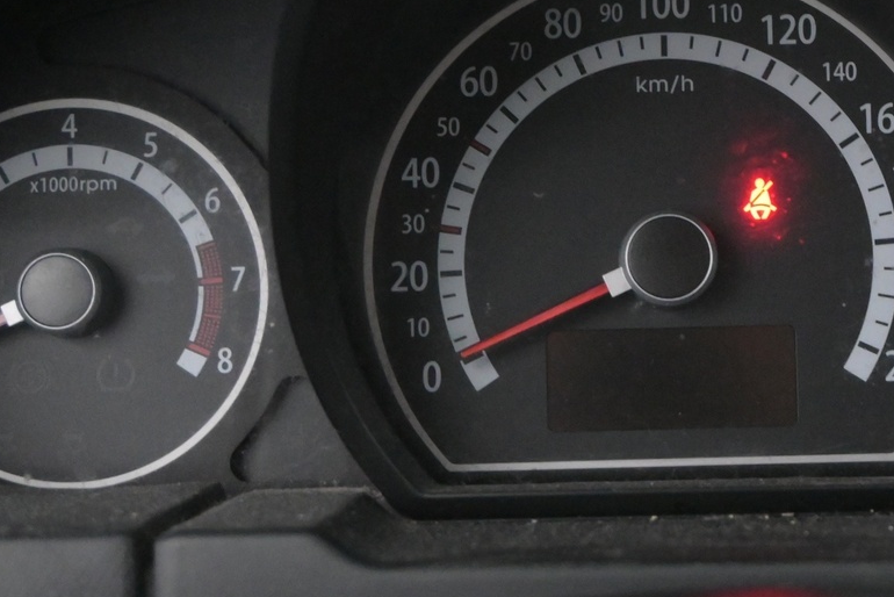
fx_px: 2076
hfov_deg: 24.0
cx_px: 675
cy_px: 229
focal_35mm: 84
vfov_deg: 16.3
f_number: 4.5
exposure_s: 1/40
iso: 5000
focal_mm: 26.5
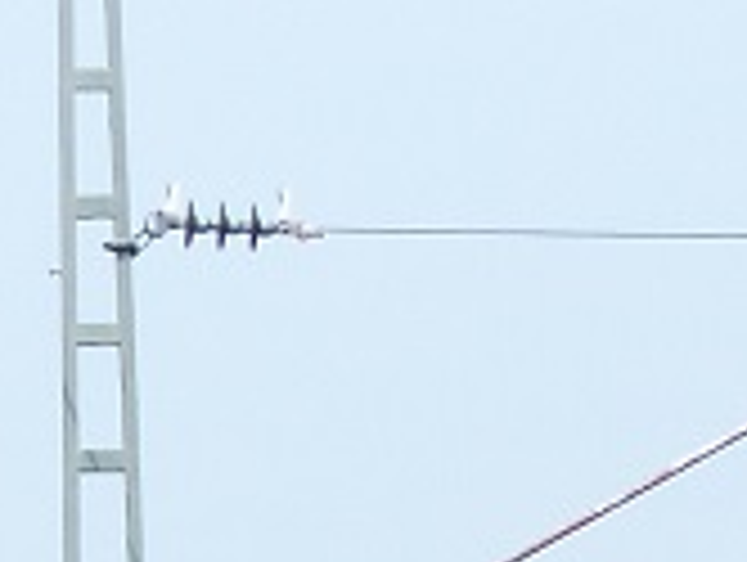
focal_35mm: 837
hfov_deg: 2.4
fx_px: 18088
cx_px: 1660
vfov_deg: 1.8
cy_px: 1295
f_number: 4
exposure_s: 1/640
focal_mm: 20.9
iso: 100
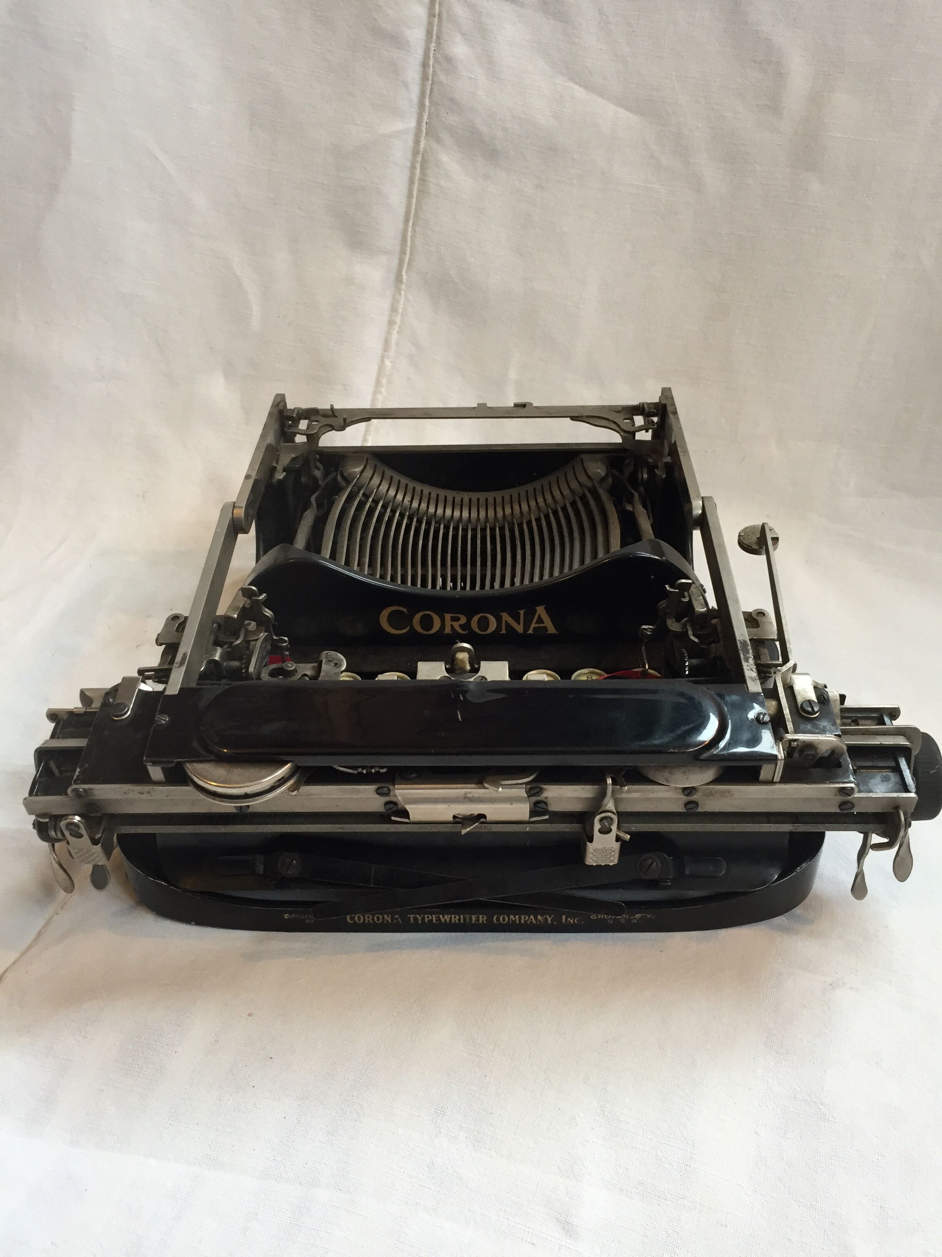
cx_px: 471
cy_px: 628
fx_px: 1052
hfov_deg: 48.2
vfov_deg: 61.7
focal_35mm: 29
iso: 125
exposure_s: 1/33
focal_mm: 4.15
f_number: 2.2
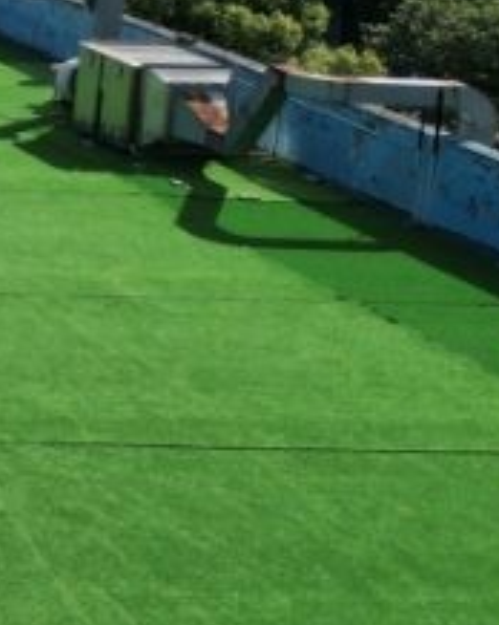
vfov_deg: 17.0
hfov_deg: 10.5
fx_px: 2034
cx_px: -932
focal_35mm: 110
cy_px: -17
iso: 130
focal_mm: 6.72
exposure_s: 1/4000
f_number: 1.7
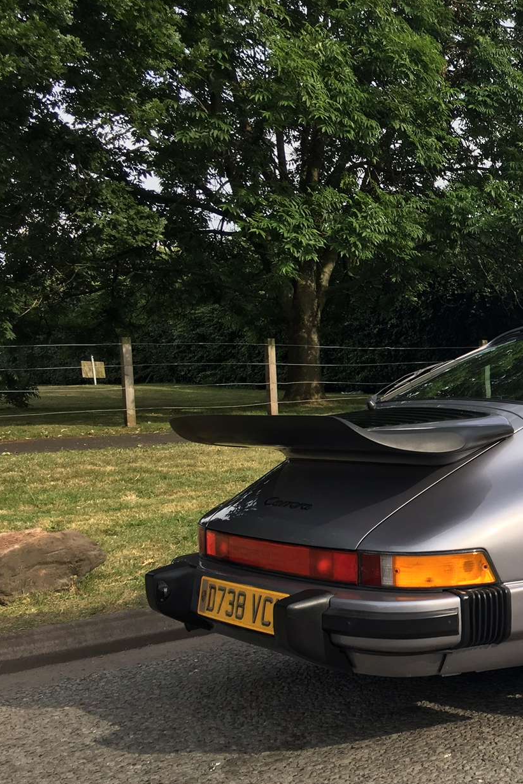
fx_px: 1067
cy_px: 455
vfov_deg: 40.2
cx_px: 625
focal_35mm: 49
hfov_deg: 24.9
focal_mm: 4.15
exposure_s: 1/630
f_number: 2.2
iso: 25
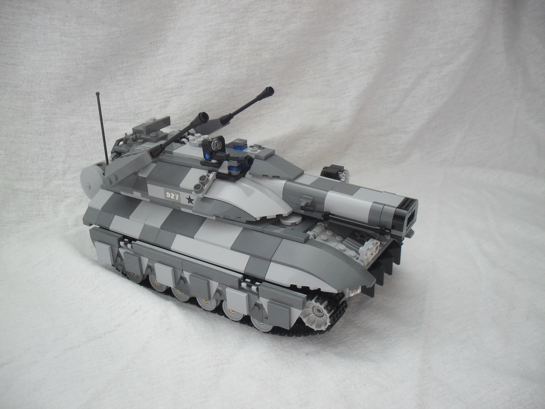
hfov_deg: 52.6
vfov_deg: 40.7
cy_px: 204
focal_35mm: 35
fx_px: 551
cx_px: 272
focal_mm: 6.3
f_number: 3.2
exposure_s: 1/1.43
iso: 200
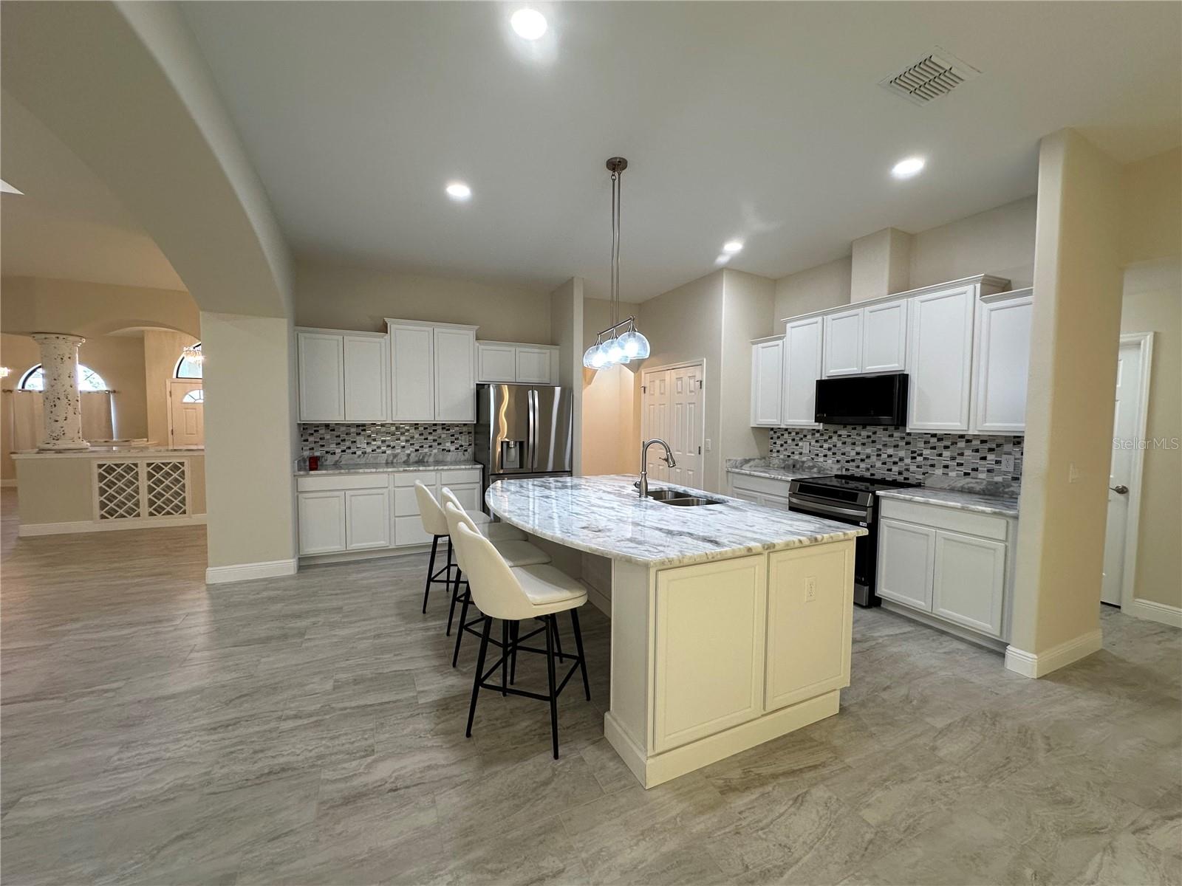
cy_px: 443
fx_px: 478
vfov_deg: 85.7
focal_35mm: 14
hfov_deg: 102.1
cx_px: 591
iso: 160
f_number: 2.2
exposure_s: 1/120
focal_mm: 2.22
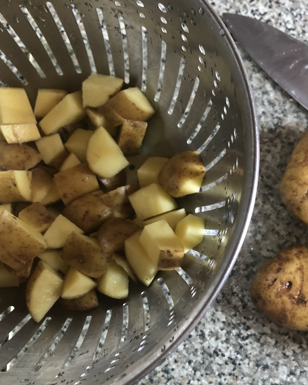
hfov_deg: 39.0
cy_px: 192
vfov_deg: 49.1
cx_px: 233
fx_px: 422
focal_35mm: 37
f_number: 1.8
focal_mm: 3.99
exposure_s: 1/13
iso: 100
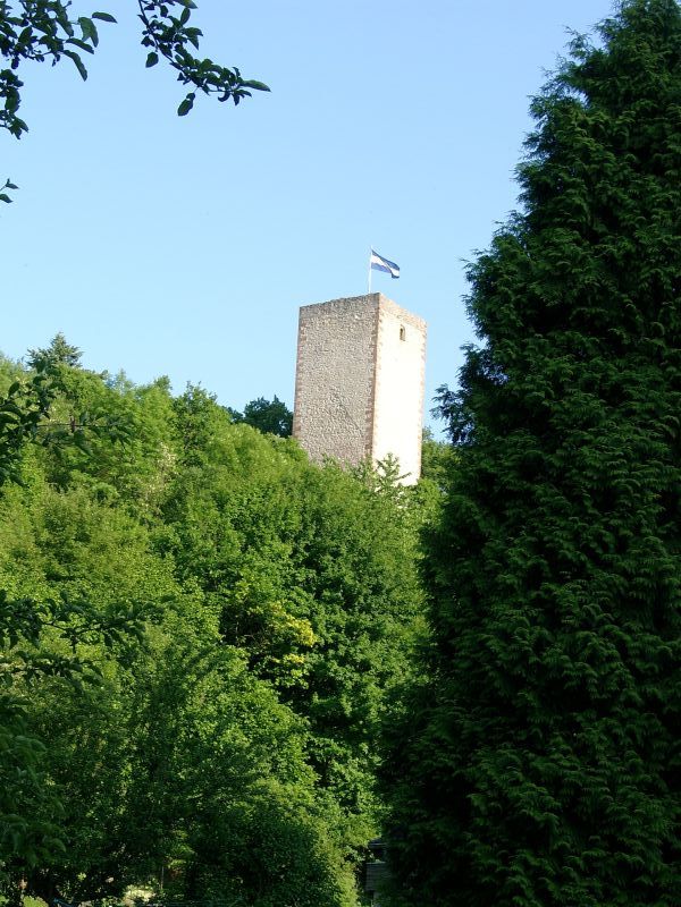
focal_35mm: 90
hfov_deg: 16.4
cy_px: 454
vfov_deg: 21.8
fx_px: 2361
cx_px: 340
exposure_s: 1/226
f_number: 4
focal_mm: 18.7
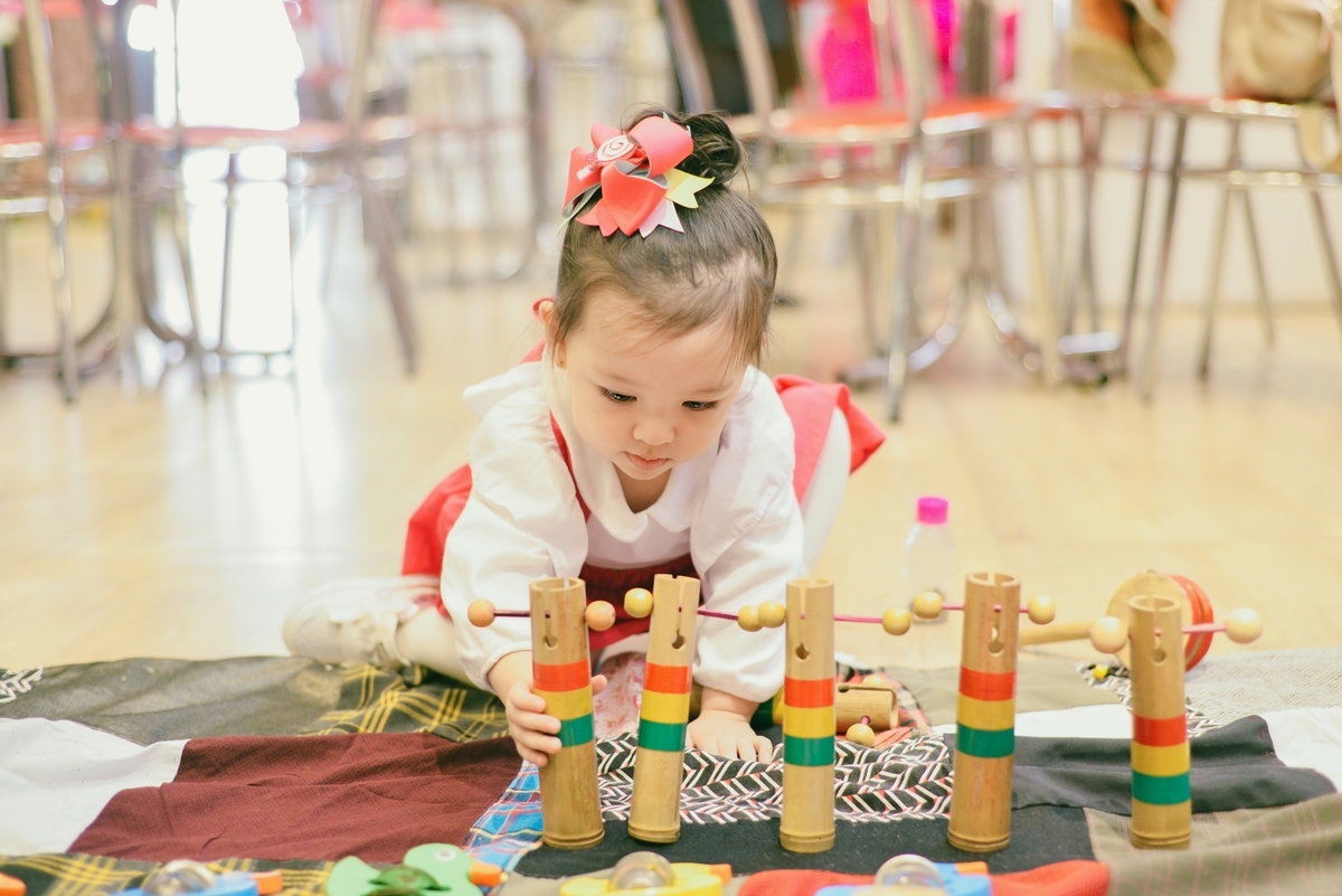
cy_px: 448
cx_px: 671
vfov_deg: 27.0
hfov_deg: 39.6
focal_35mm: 50
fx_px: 1864
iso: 1250
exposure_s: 1/160
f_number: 2.8
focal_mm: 50
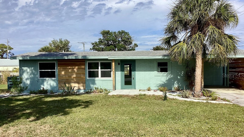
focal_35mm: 34
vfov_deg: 34.6
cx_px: 122
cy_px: 75
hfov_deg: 58.0
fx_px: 220
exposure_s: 1/2146
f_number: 2.4
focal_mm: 3.3
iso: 25
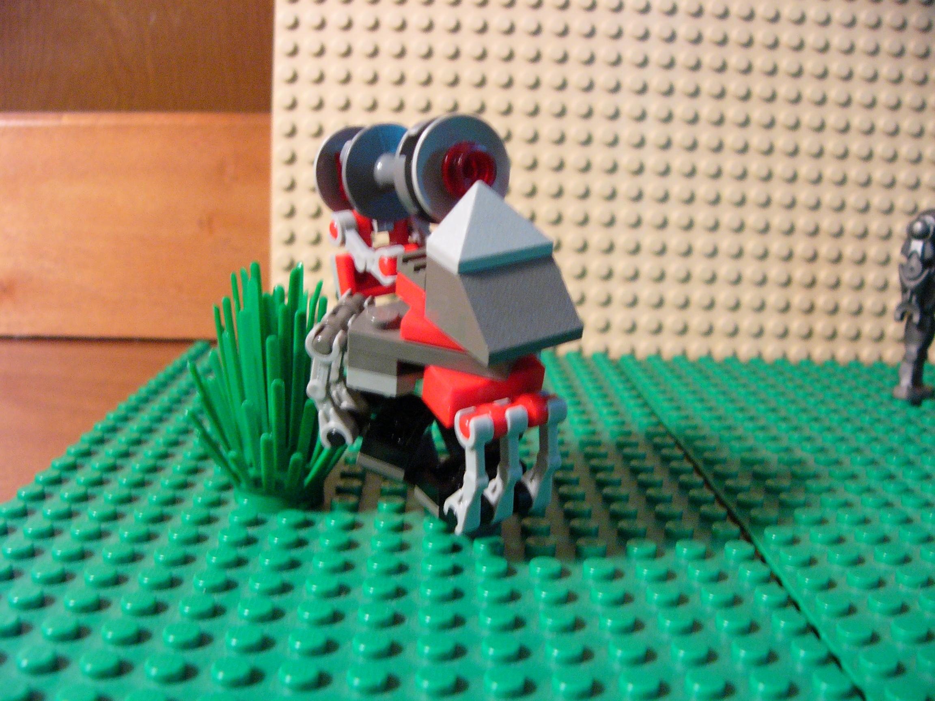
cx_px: 468
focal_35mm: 36
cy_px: 350
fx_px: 972
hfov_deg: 51.4
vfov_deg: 39.7
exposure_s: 1/8
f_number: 2.8
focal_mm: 6
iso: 200
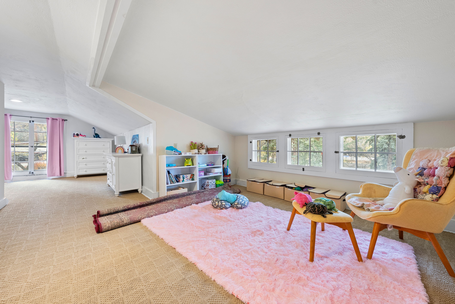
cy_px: 152
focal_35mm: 13
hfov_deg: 108.3
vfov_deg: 85.5
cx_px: 228
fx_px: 164
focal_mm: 13
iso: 800
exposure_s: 1/4
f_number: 8
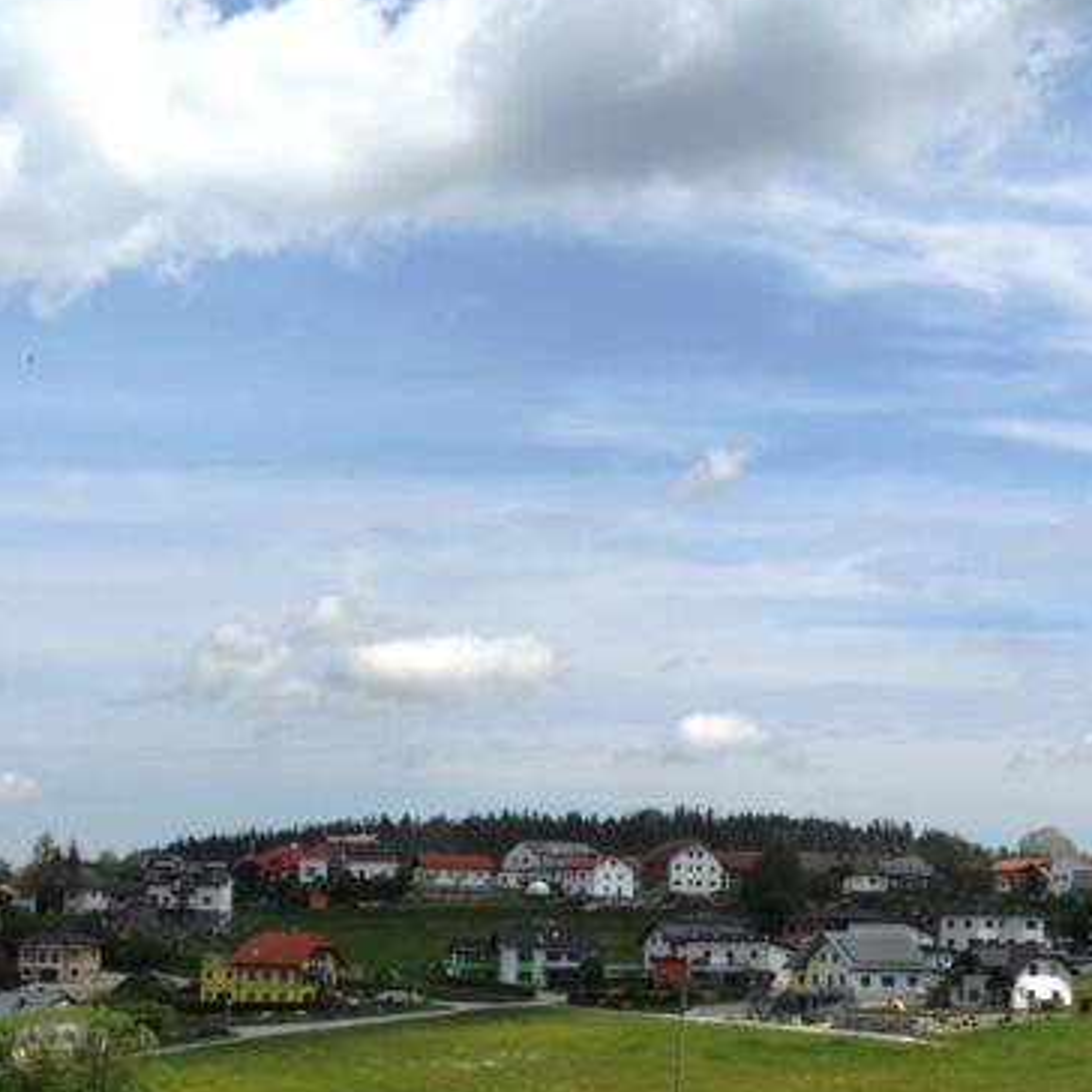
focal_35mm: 57
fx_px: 2034
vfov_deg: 30.0
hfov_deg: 29.8
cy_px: 612
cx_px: 730
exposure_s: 1/750
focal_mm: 6.5
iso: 80
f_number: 5.2
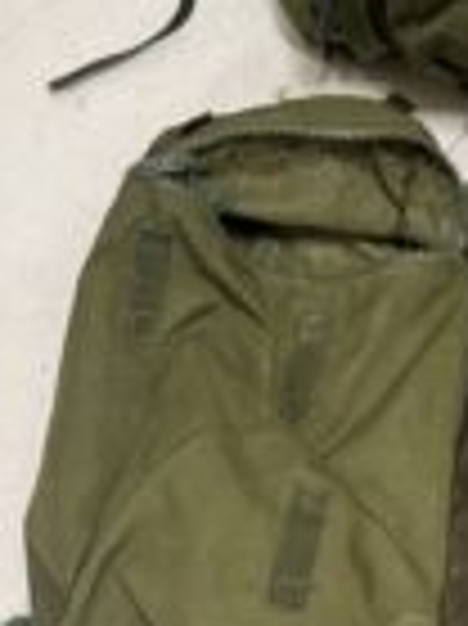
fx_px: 1246
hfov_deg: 20.7
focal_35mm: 69
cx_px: 450
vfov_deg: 24.6
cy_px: -189
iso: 200
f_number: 1.78
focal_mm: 6.76
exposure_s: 1/50
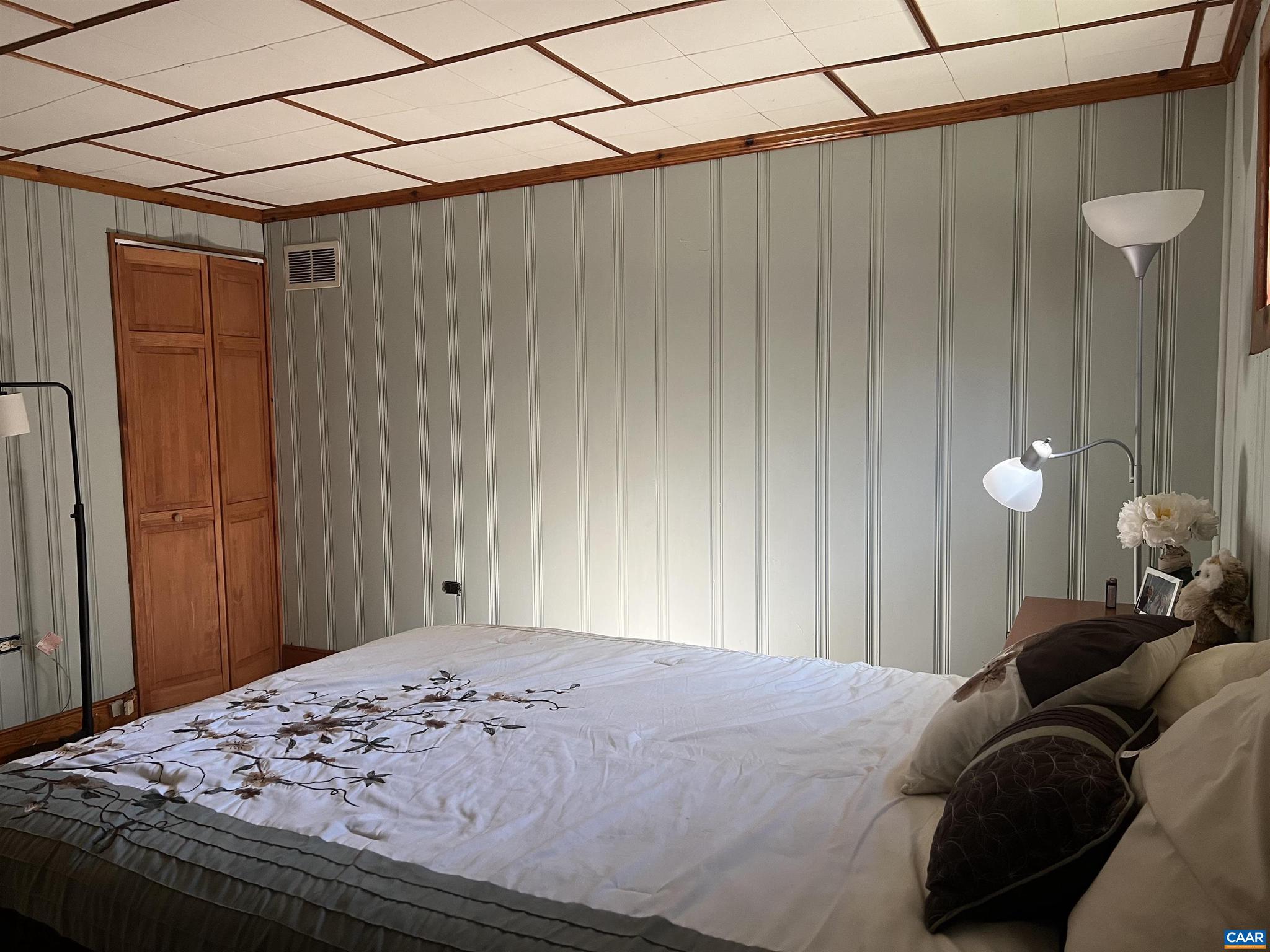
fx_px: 954
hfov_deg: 67.3
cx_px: 635
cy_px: 476
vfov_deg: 53.1
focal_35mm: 26
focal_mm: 5.7
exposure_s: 1/60
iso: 200
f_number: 1.5
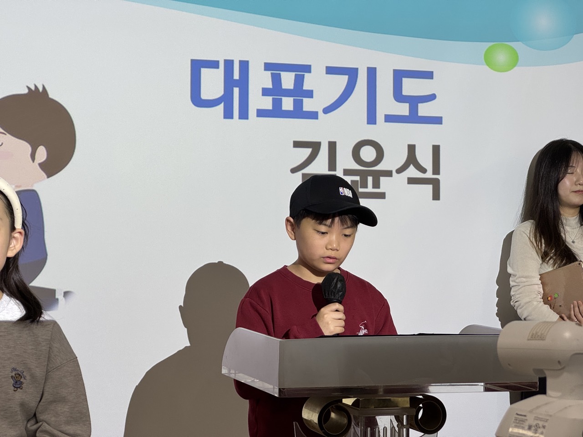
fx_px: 1297
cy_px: 218
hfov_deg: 25.3
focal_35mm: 77
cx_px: 292
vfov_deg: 19.1
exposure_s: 1/120
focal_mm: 9
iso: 100
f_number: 2.8
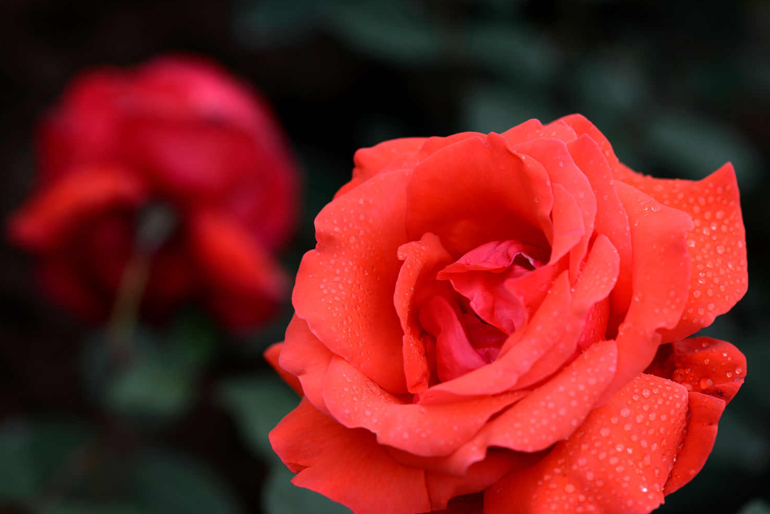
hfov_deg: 19.3
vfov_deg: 12.9
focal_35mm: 106
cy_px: 258
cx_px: 382
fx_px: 2267
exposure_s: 1/400
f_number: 5.6
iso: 160
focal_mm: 105
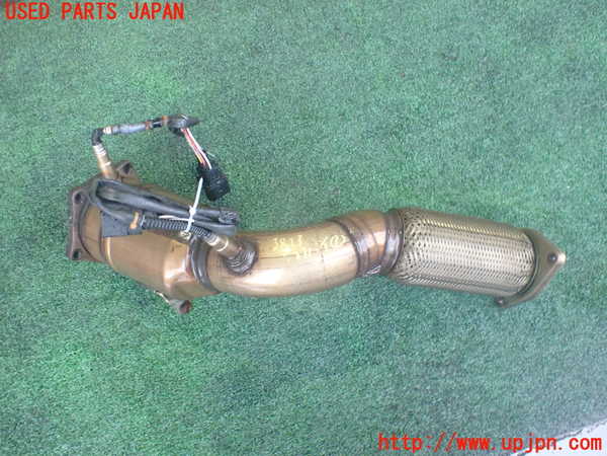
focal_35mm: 30
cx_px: 304
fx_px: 526
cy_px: 228
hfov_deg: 60.0
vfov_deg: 46.8
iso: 800
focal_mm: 5.4
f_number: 2.3
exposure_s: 1/50
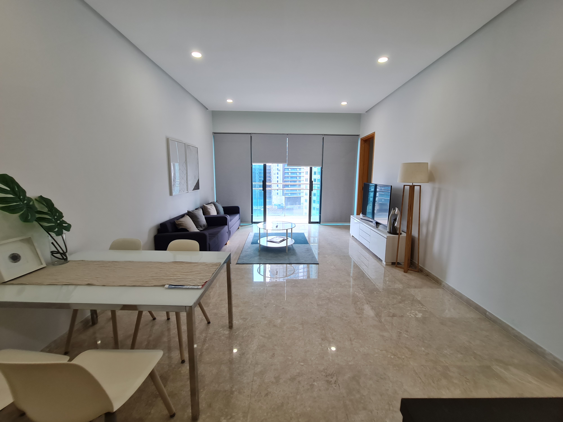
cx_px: 282
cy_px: 211
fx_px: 211
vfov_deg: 89.9
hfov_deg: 106.2
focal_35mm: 13
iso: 100
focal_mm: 2.2
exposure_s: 1/100
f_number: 2.2
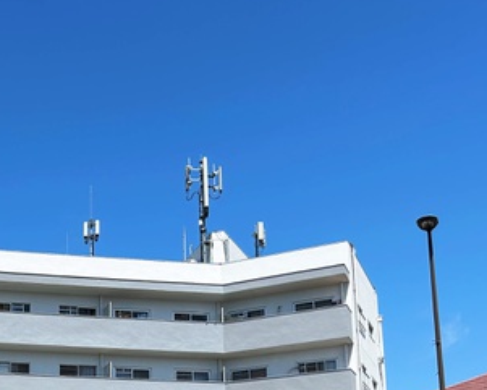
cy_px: 413
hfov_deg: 30.3
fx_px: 851
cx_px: 34
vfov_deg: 24.3
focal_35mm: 59
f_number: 1.5
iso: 50
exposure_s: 1/5076
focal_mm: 5.7
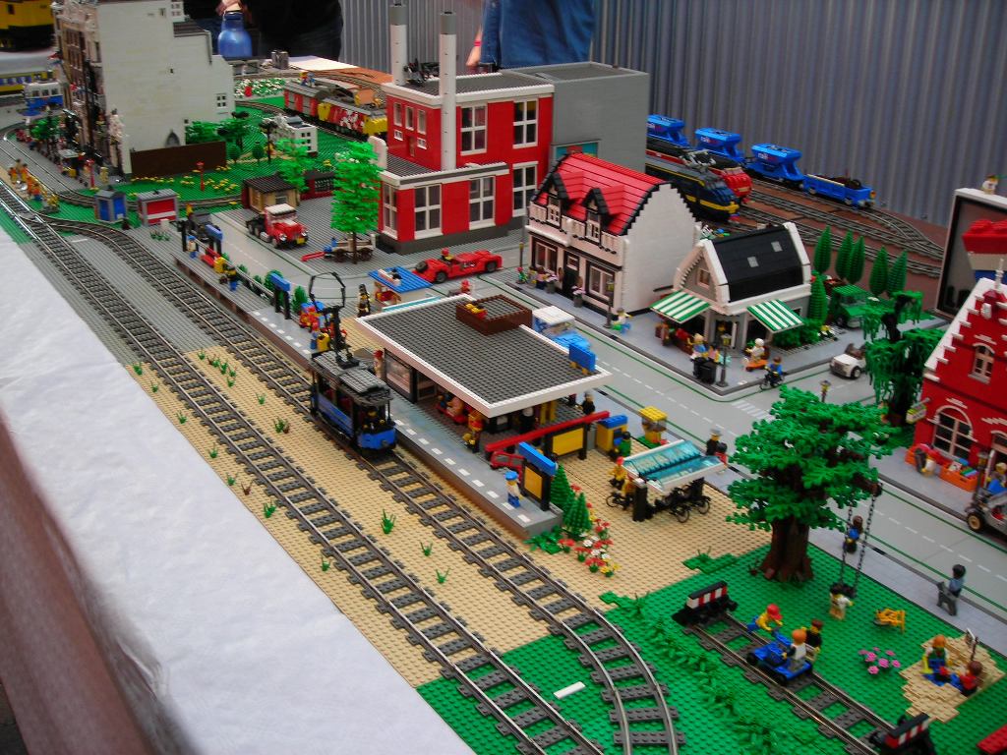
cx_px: 504
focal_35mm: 38
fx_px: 1105
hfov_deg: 49.0
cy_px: 378
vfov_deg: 37.7
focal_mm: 6.3
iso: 50
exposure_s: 1/7.8
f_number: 3.2
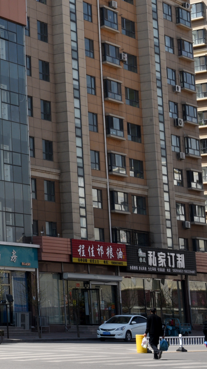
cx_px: -170
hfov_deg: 11.0
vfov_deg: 20.6
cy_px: 111
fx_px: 1005
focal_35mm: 103
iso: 200
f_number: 20
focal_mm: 40
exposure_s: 1/60
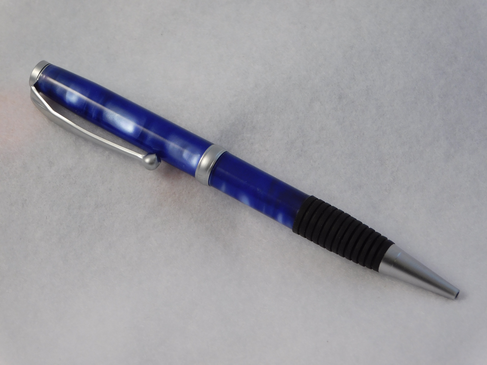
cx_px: 244
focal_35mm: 148
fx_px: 2082
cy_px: 182
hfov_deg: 13.3
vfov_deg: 10.0
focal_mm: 26.3
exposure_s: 1/13
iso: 125
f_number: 5.1
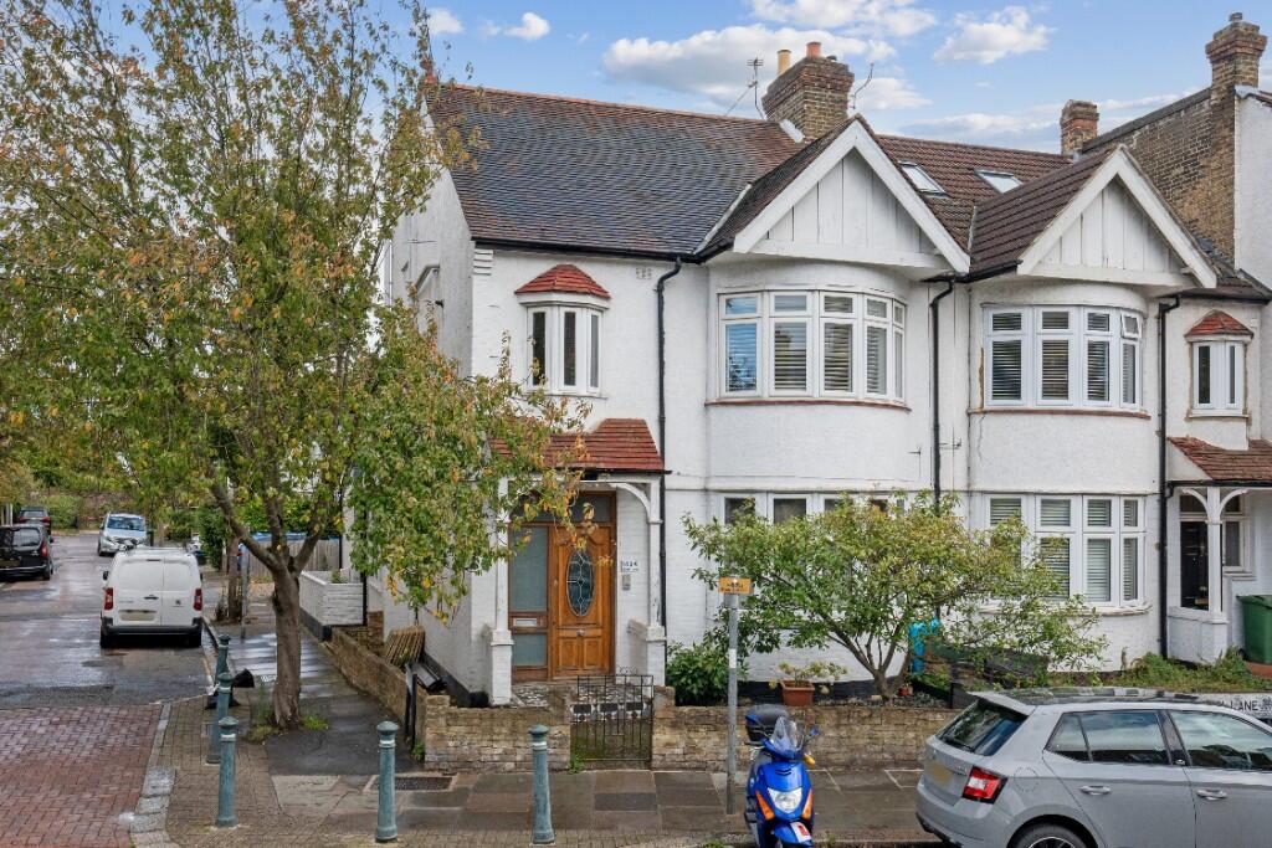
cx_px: 636
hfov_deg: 60.3
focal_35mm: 31
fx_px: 1095
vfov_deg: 42.3
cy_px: 424
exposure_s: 1/500
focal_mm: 21
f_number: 8
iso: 400
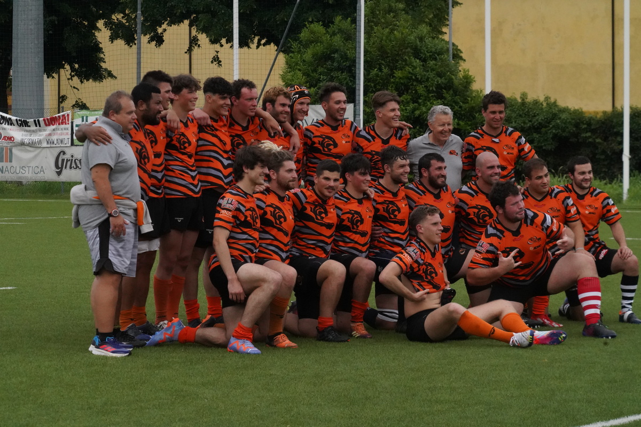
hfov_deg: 14.7
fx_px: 2493
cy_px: 214
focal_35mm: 140
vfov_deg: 9.8
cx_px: 320
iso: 12800
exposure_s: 1/5000
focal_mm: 140
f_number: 13
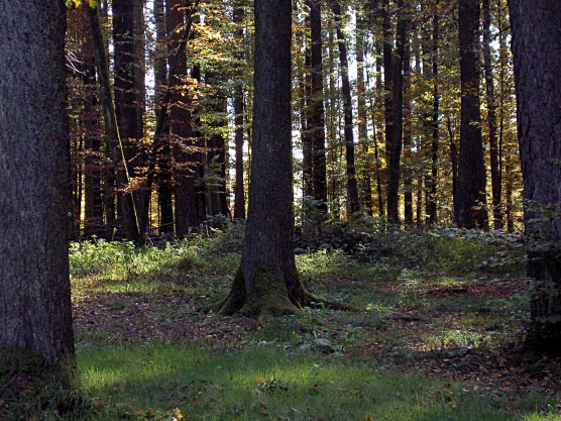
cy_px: 225
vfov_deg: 13.5
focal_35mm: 110
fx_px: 1783
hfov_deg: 17.9
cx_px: 264
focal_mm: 16.8
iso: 200
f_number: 4.9
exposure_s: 1/100
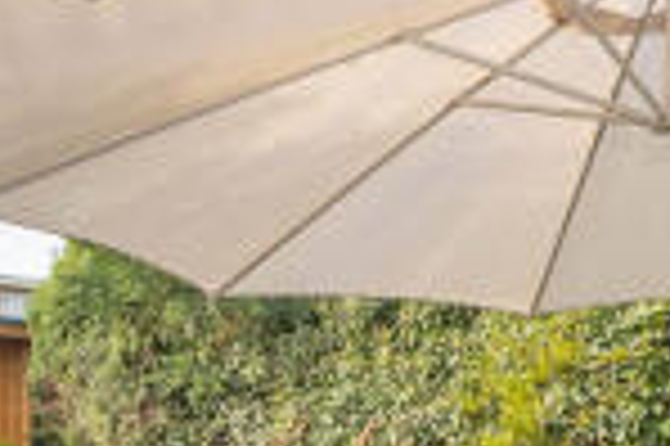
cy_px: 520
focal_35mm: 48
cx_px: 157
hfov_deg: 39.9
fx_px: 892
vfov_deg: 25.4
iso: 400
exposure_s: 1/250
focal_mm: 10
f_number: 5.6
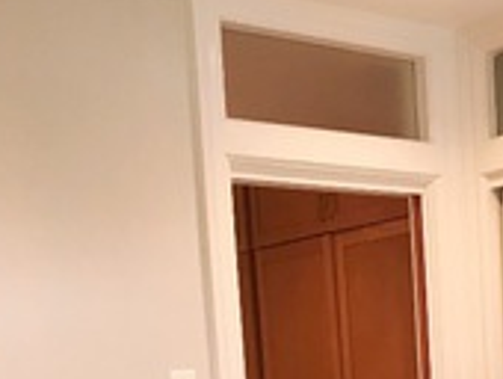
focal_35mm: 74
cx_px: 481
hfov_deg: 25.2
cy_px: 481
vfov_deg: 18.6
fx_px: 1077
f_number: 1.8
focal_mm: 3.99
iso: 40
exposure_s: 1/17
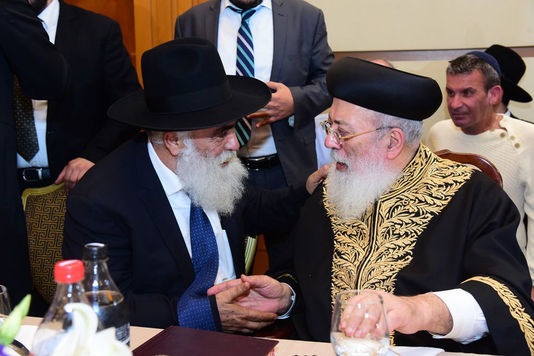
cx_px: 267
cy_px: 178
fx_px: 653
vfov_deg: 30.5
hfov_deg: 44.5
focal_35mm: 44
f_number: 5
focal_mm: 44
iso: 2000
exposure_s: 1/100
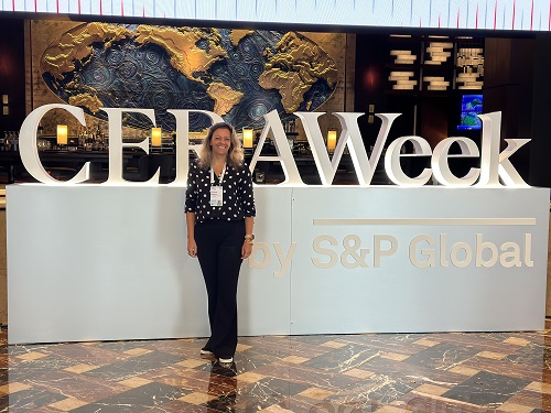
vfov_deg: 30.3
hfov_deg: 39.7
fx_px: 764
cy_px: 206
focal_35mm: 48
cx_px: 276
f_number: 1.78
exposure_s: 1/60
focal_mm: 6.86
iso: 125
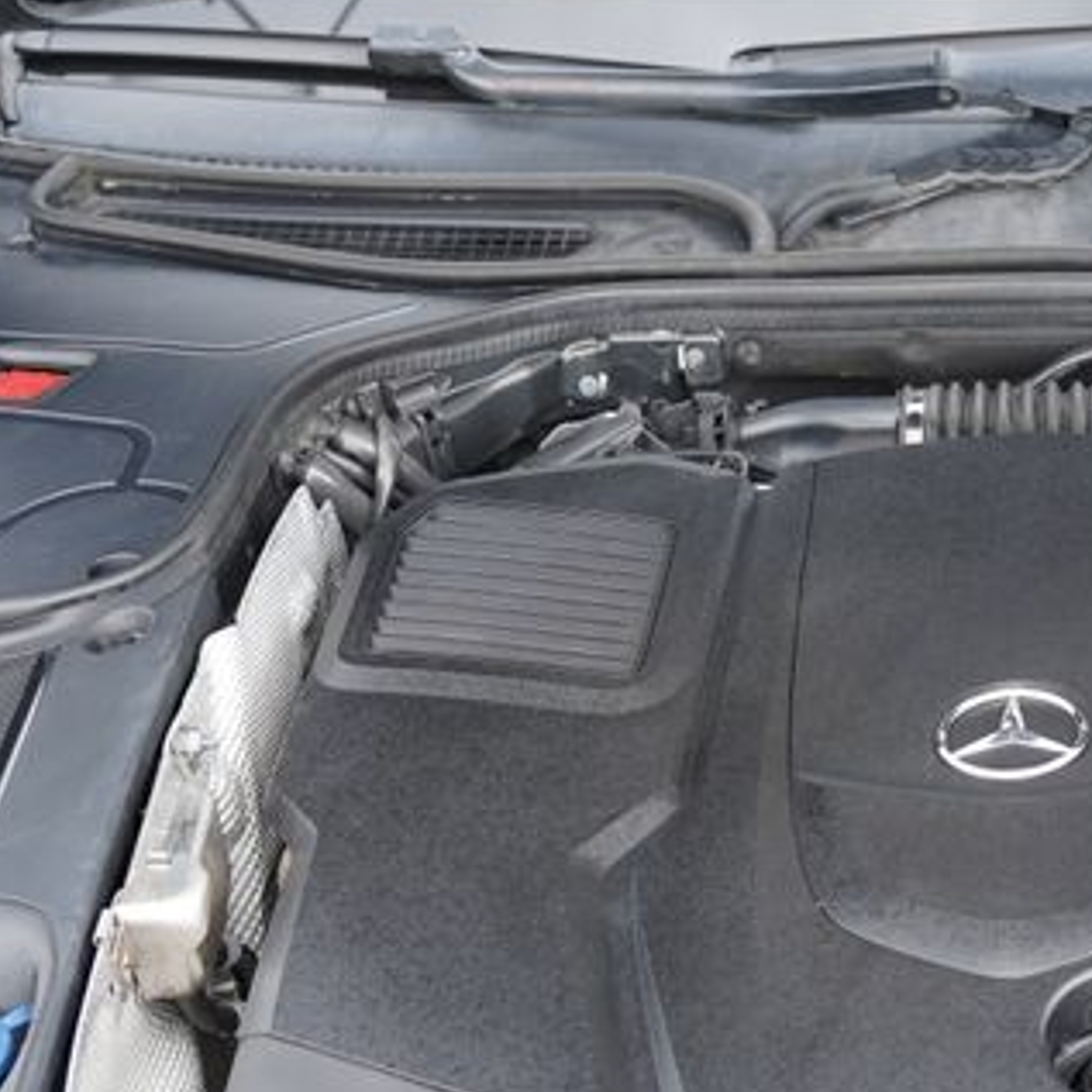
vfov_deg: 20.4
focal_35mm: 85
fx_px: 3034
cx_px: 1033
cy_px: 636
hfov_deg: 19.9
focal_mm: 31
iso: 640
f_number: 4
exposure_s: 1/160
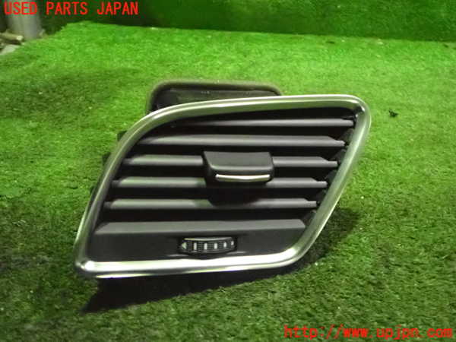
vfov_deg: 46.8
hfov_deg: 60.0
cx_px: 228
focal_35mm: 30
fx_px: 395
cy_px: 171
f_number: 2.3
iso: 6400
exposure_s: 1/160
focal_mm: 5.4
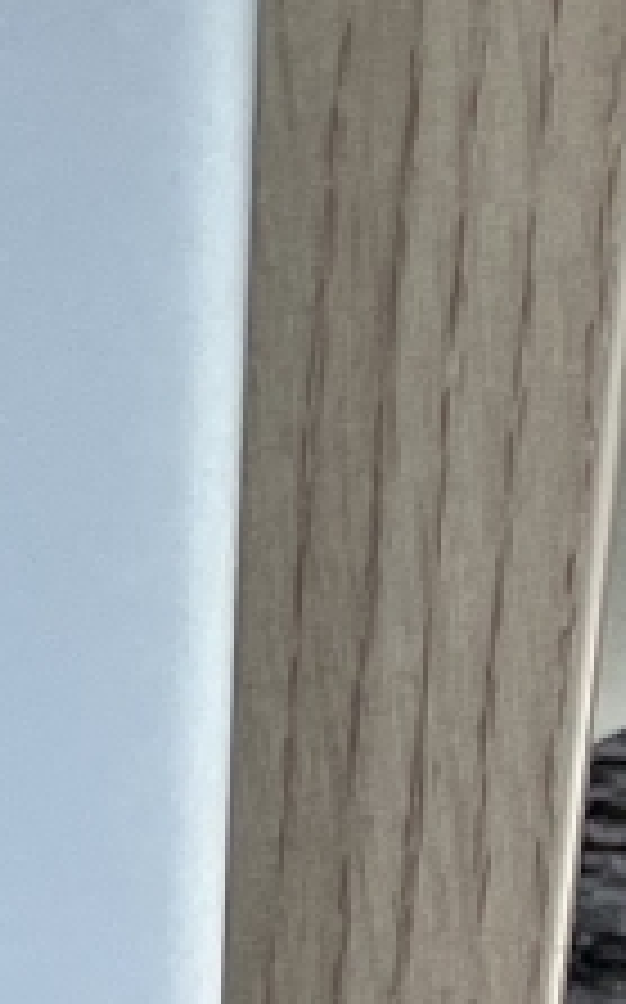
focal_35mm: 213
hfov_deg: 4.8
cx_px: -2720
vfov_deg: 9.7
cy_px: -293
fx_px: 5826
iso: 32
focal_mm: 3.99
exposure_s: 1/121
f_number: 1.8
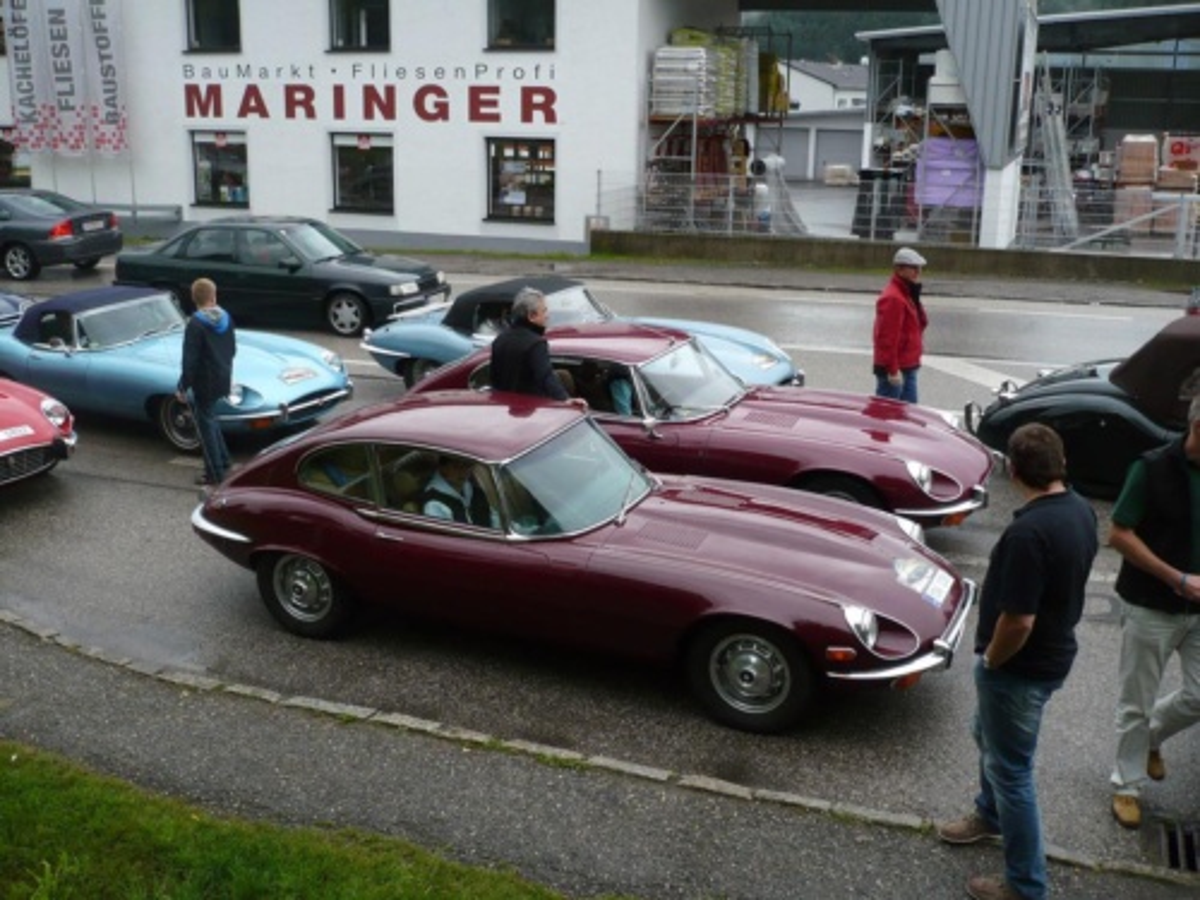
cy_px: 450
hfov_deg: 52.6
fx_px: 1213
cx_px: 600
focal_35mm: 35
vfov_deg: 40.7
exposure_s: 1/500
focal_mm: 5.8
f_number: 2.8
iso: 100
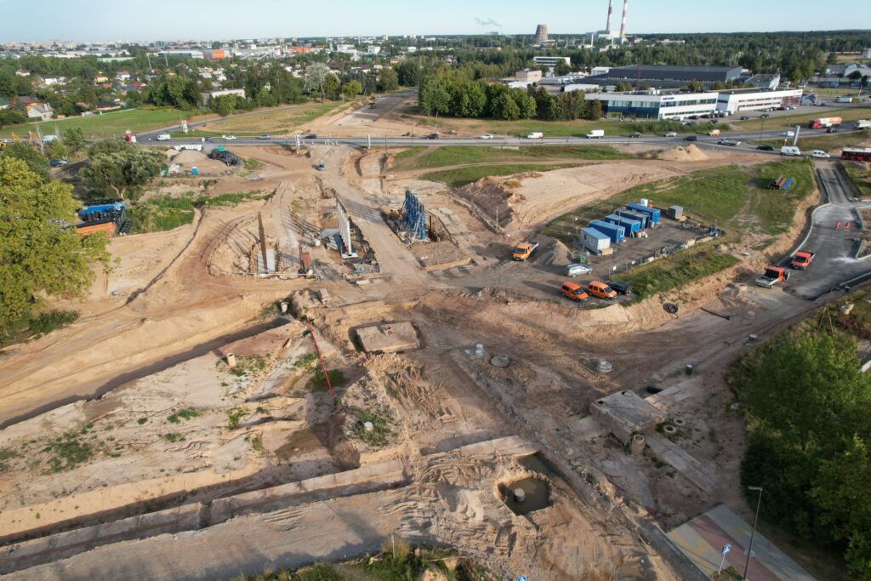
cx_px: 436
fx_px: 532
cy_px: 290
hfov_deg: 78.6
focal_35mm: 22
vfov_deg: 57.2
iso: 140
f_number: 2.8
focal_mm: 8.38
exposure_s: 1/1000
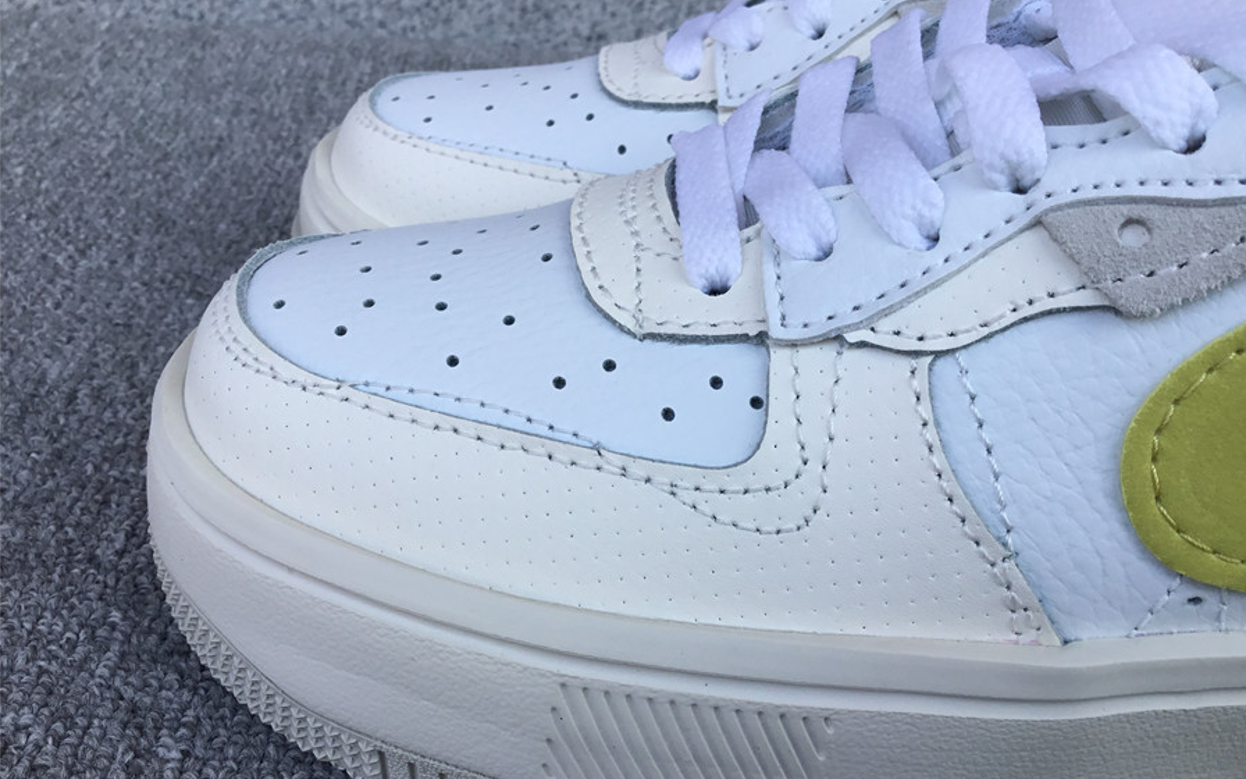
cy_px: 429
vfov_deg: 38.3
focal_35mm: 33
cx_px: 624
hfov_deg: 58.1
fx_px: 1121
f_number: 2.4
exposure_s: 1/375
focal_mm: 3.3
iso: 25
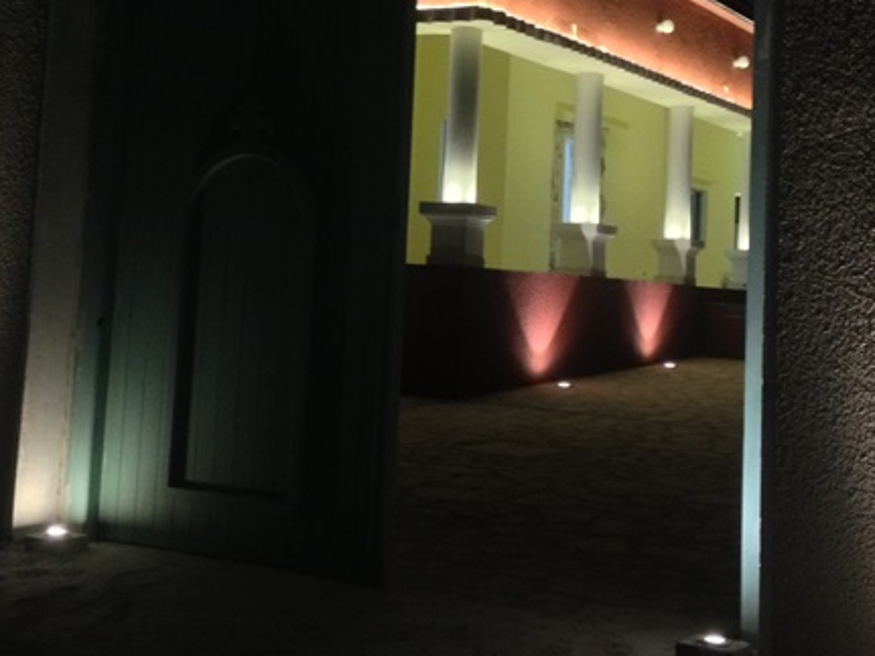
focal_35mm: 65
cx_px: 436
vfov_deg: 22.3
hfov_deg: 29.8
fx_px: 1643
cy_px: 138
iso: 400
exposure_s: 1/20
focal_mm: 4.28
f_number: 2.4
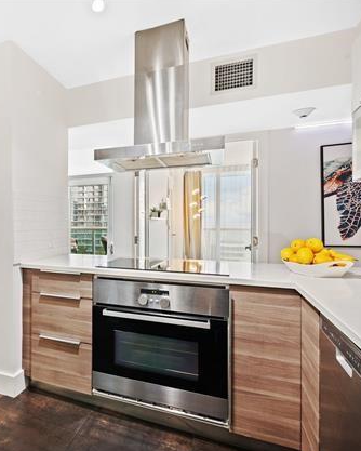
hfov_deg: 55.2
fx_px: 307
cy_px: 226
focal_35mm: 23
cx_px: 56
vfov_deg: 72.6
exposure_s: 1/2.5
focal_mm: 16
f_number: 8
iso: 200
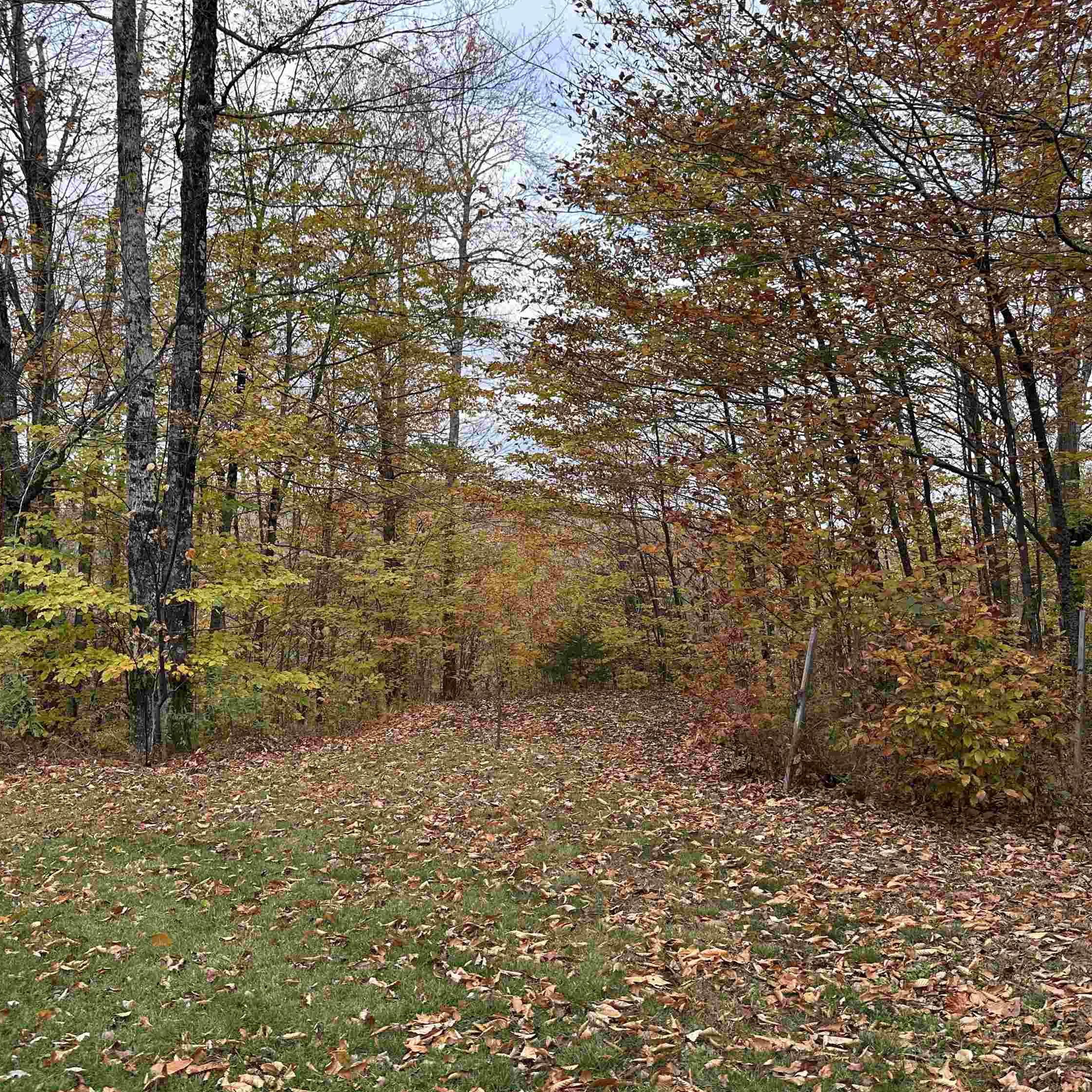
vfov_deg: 55.6
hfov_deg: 55.6
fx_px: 1035
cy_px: 550
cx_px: 502
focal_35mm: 29
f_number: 1.78
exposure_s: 1/887
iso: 80
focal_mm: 6.86
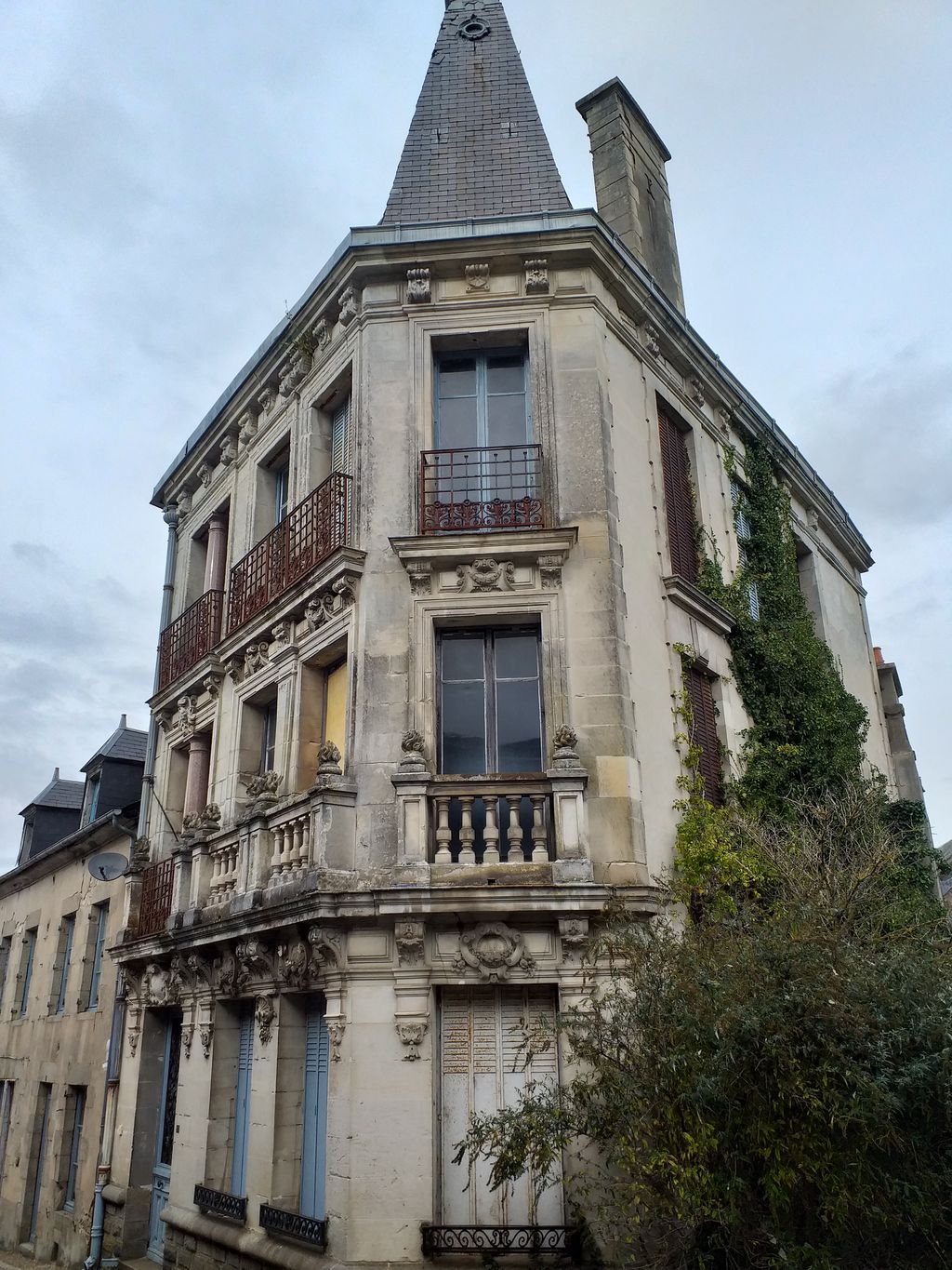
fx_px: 953
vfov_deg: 67.3
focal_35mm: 26
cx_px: 476
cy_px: 635
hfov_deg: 53.1
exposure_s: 1/1127
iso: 40
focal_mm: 3.6
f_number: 1.9
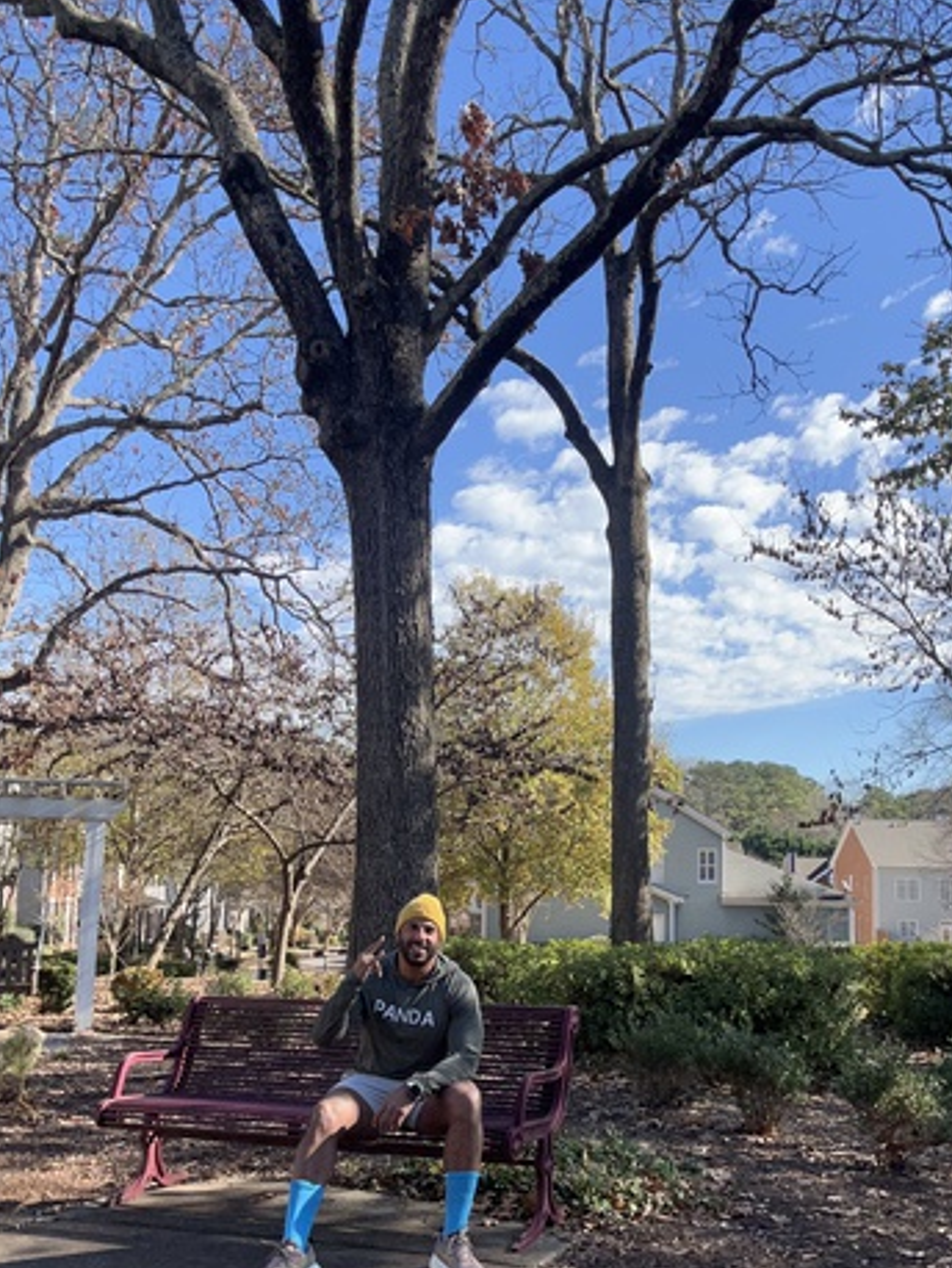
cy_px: 750
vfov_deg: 51.0
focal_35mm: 36
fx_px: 1319
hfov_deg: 39.6
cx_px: 547
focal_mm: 2.69
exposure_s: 1/818
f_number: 1.9
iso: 25
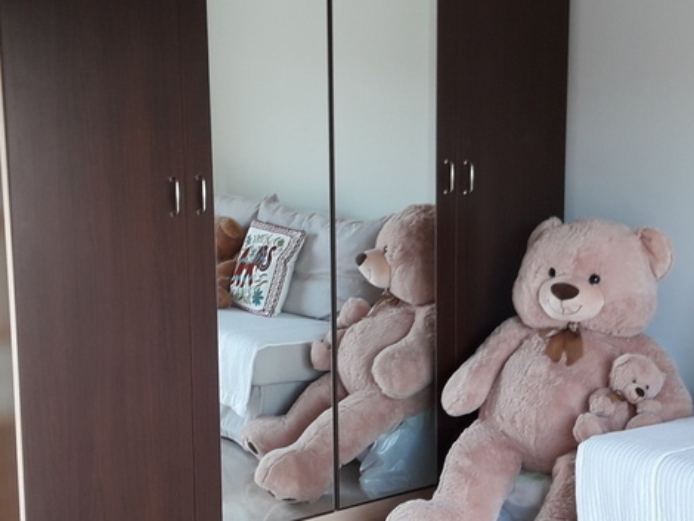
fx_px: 1224
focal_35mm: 61
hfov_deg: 31.6
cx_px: 300
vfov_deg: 24.0
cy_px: 303
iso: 50
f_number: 1.9
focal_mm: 3.7
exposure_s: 1/33
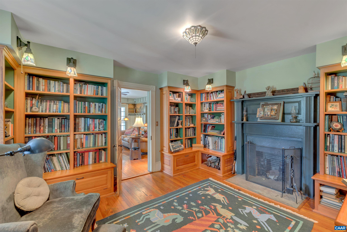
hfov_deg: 100.4
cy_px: 116
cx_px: 174
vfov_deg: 77.3
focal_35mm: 15
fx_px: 145
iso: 100
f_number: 8
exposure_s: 1
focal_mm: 10
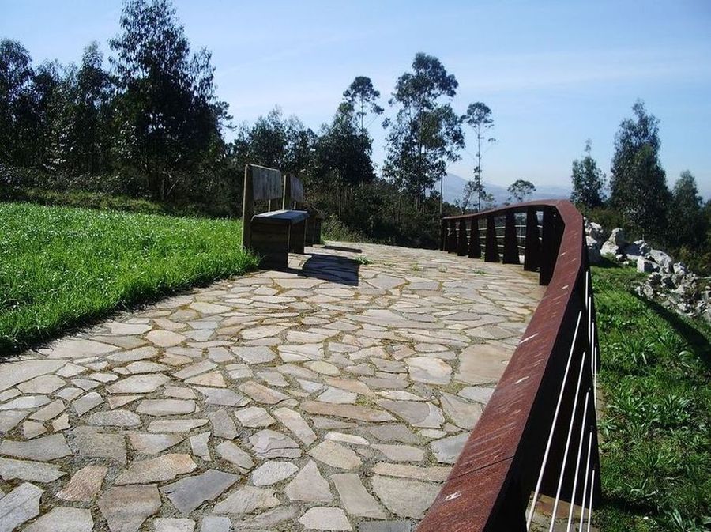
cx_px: 356
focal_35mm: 35
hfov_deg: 52.7
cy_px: 266
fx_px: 718
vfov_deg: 40.6
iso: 50
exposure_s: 1/400
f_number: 4.3
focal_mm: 5.8
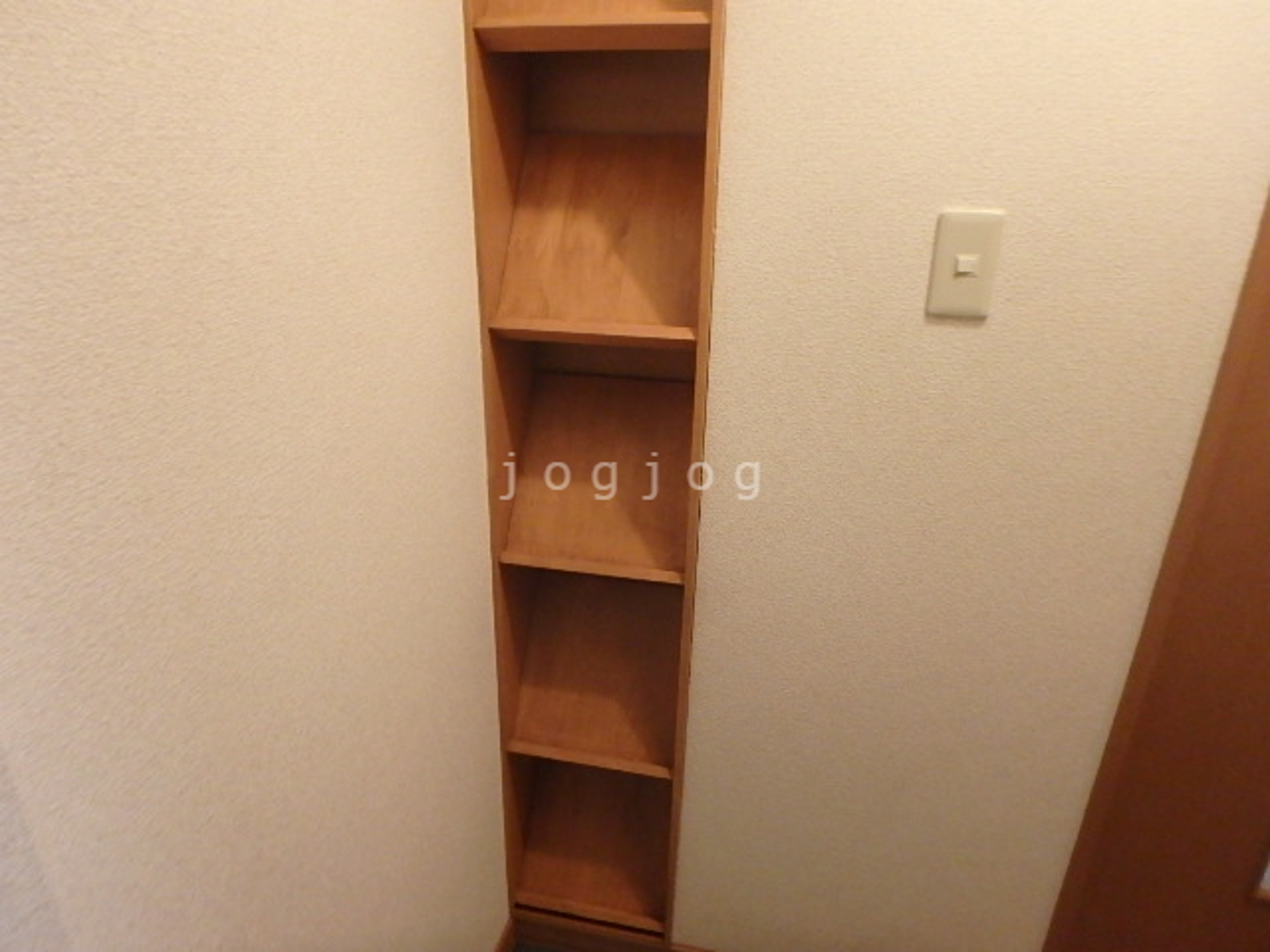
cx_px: 635
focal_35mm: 21
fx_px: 770
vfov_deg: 63.4
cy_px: 476
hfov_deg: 79.0
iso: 800
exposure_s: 1/25
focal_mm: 3.7
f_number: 3.5
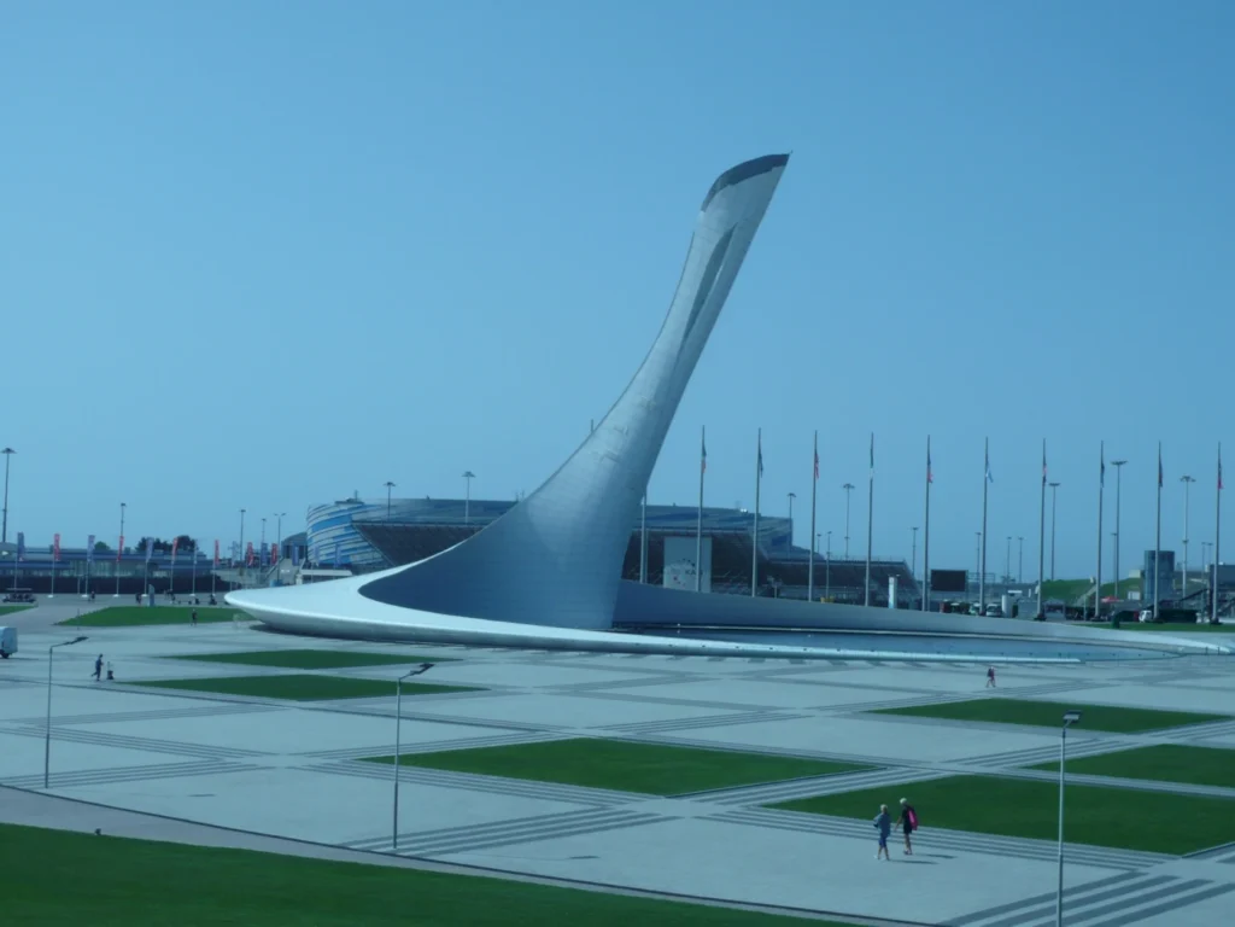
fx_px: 2248
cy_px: 464
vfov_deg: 23.3
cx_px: 618
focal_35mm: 63
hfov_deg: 30.7
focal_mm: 10.4
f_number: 11
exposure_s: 1/400
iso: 100
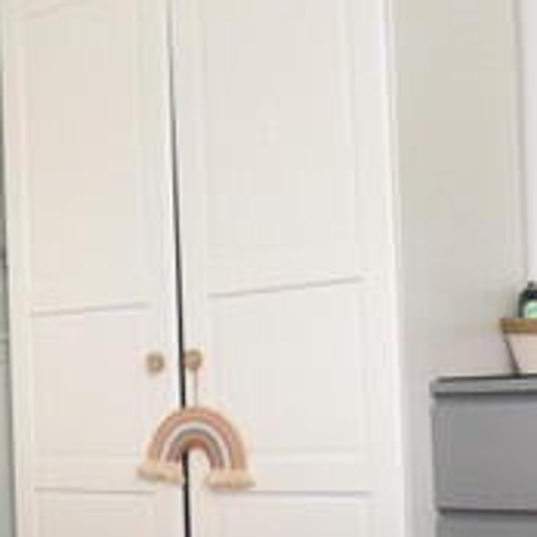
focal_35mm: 75
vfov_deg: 23.0
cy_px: 335
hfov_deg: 21.4
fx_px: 1316
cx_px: -114
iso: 900
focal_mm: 10
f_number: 10
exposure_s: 1/60
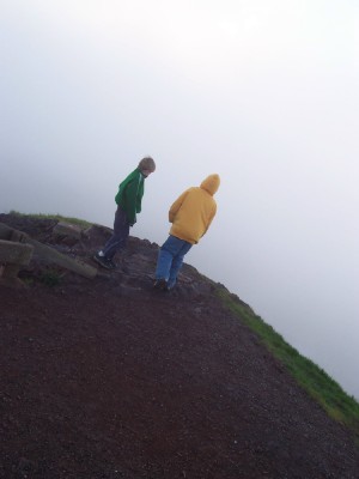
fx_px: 512
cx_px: 180
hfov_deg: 38.7
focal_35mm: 37
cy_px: 240
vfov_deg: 50.1
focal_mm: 5.6
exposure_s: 1/90
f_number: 2.8
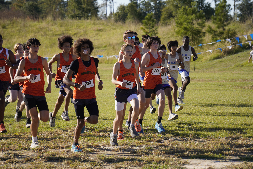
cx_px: 126
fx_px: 1223
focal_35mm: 174
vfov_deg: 7.9
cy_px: 84
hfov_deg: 11.8
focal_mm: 116
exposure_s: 1/400
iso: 100
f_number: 5.6
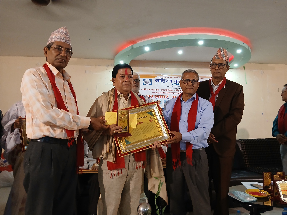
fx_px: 216
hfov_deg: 67.3
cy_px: 108
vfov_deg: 53.1
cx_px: 144
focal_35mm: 26
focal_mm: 3.98
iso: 320
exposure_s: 1/25
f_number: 1.8
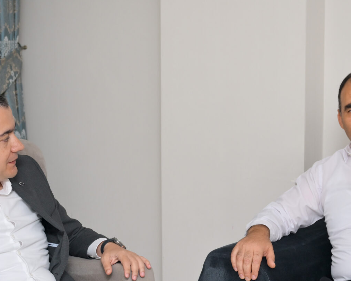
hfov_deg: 18.6
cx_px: 304
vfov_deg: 14.9
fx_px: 1059
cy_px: 257
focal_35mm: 102
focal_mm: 43
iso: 200
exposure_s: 1/200
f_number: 3.2
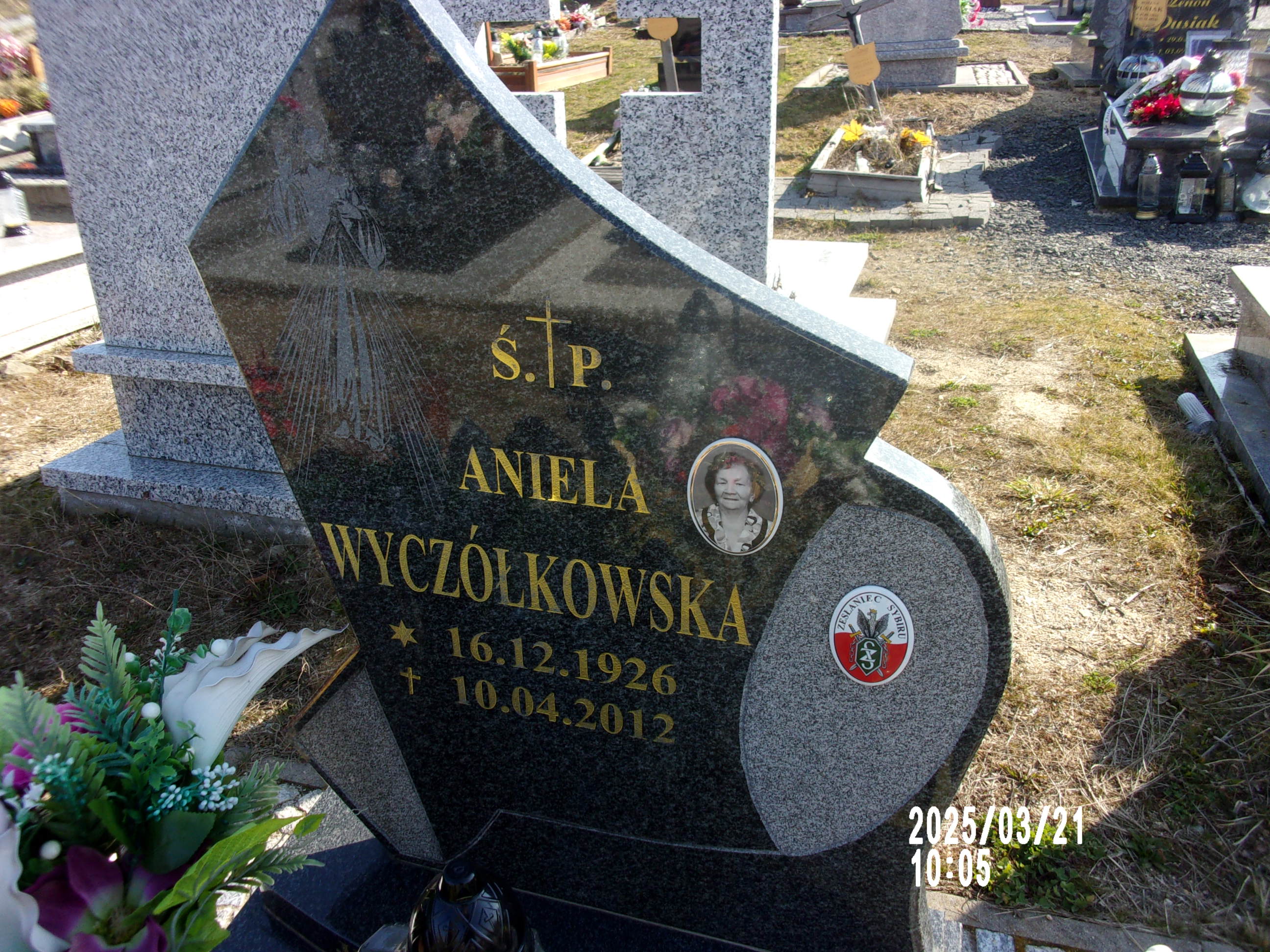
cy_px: 476
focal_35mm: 28
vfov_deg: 49.7
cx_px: 635
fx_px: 1027
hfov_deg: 63.4
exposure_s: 1/280
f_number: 3.9
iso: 80
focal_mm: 5.1
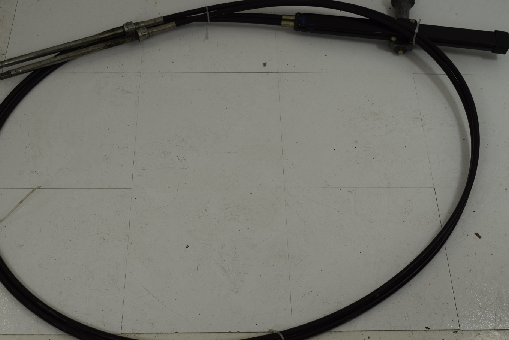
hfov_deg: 37.5
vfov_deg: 25.5
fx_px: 750
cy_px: 192
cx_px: 253
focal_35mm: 53
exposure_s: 1/250
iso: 320
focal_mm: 30
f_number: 8
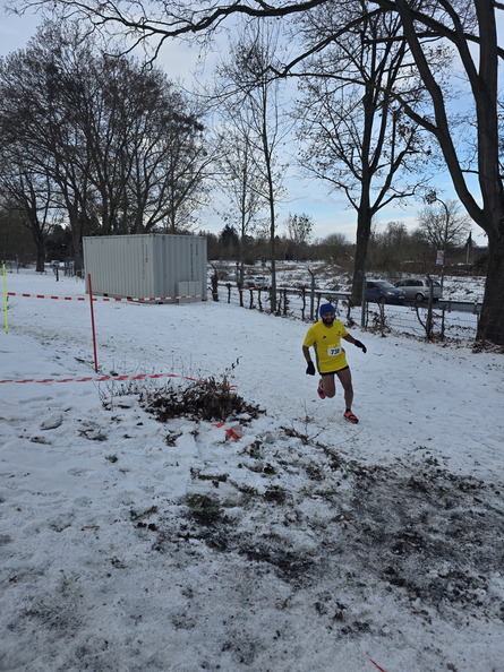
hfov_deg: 58.8
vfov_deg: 73.9
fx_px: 447
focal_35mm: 23
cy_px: 336
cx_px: 252
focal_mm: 6.3
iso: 80
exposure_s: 1/2805
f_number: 1.7
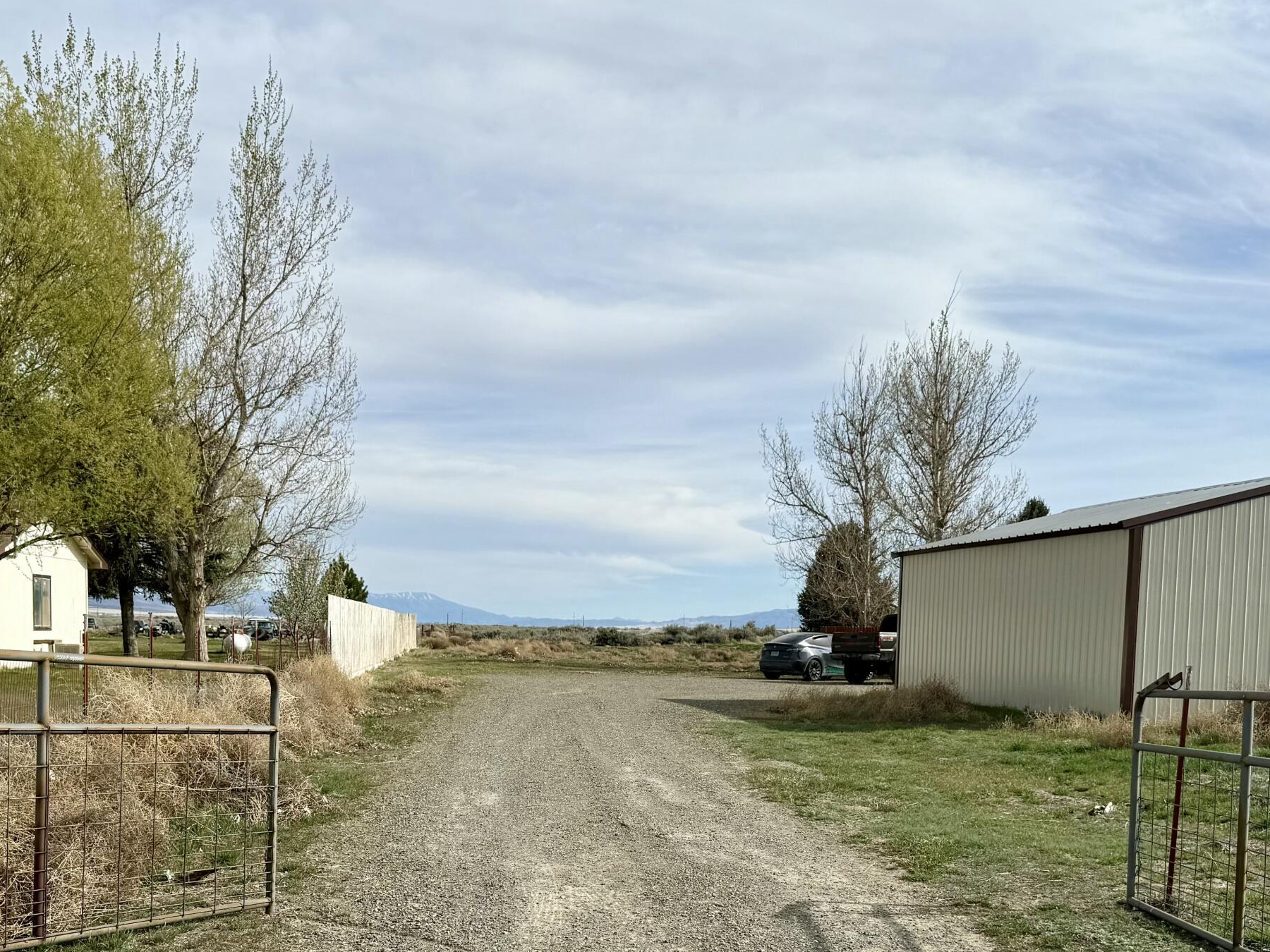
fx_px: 1468
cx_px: 603
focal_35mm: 40
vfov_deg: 35.1
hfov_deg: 46.8
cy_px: 732
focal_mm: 6.76
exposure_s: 1/7353
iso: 80
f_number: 1.78
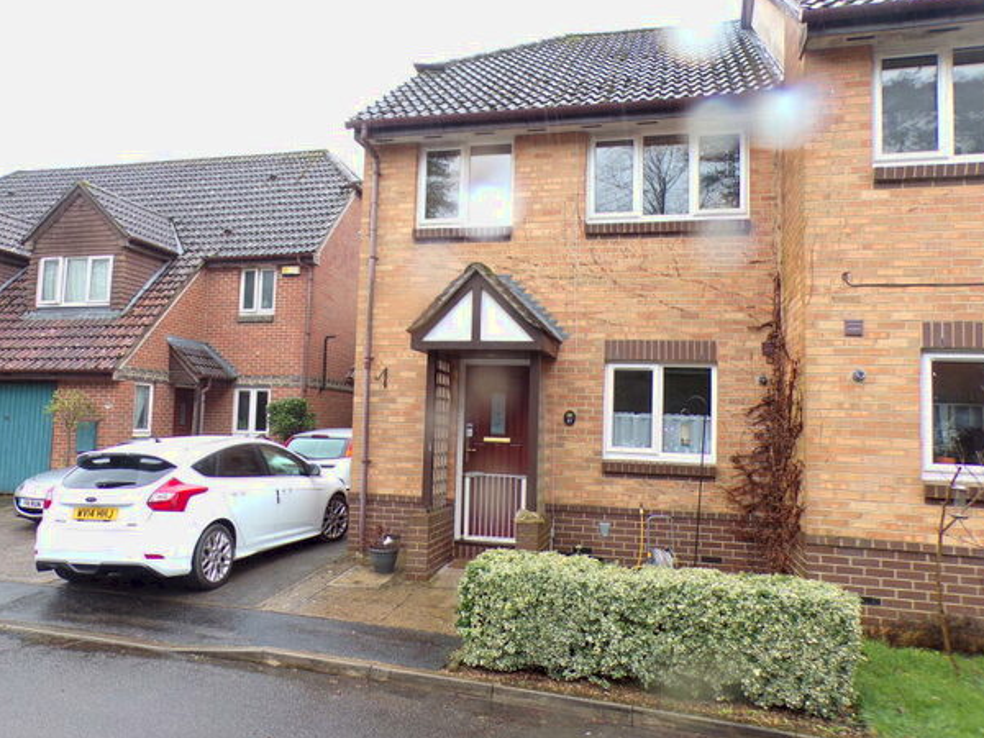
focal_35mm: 28
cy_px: 344
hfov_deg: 63.4
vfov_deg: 49.7
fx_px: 796
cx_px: 481
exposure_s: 1/50
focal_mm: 4.3
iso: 80
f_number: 3
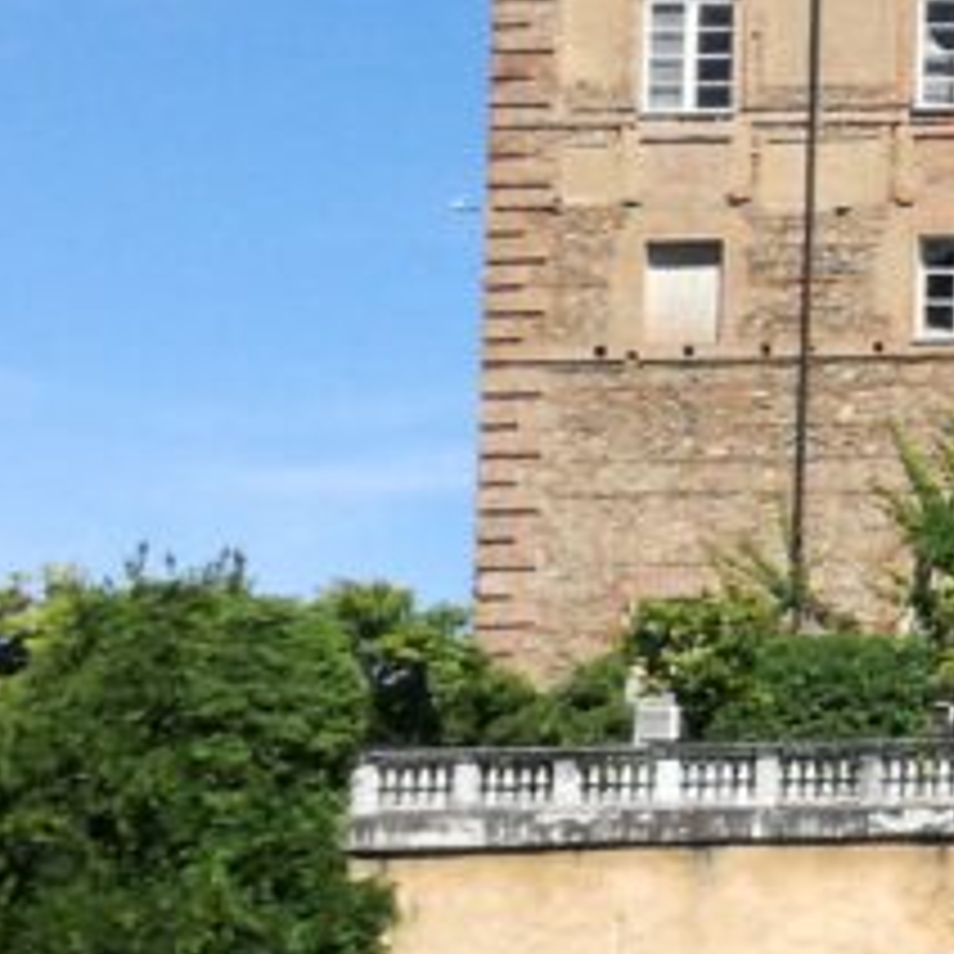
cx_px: 1904
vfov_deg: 10.8
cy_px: 346
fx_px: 5051
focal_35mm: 162
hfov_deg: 10.0
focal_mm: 3.79
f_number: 2
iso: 50
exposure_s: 1/1149
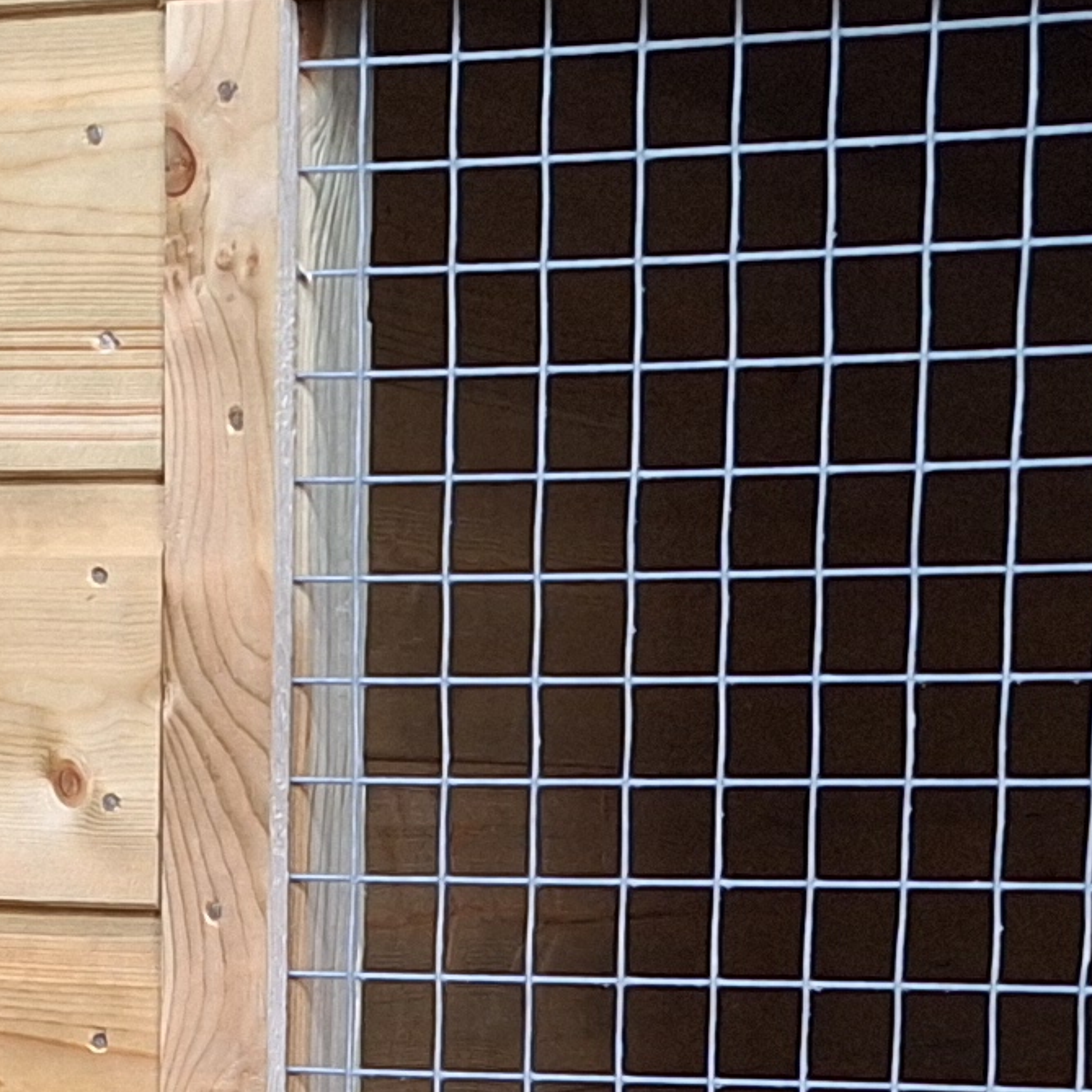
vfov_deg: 12.8
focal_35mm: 124
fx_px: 4426
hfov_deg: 14.1
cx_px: 393
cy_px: 1960
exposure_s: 1/50
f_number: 1.8
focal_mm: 5.54
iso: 200
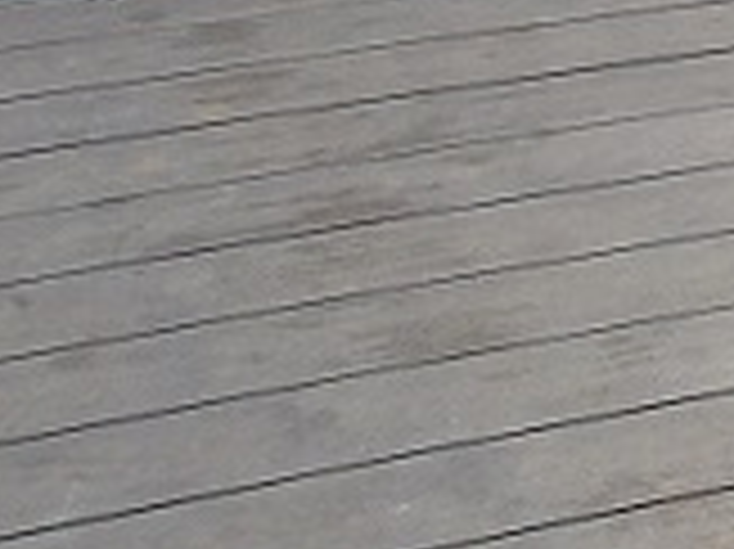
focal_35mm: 135
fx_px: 2860
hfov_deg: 12.2
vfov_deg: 9.9
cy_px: -655
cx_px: 1668
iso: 80
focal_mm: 4.1
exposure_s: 1/1250
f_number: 3.5
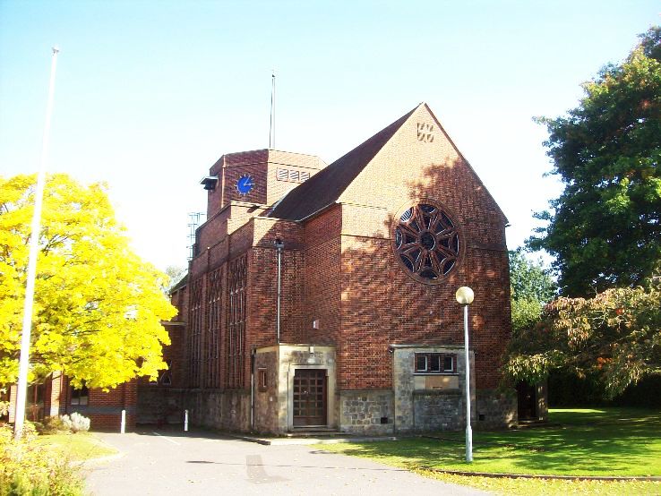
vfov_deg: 39.7
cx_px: 330
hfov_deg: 51.3
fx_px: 688
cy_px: 248
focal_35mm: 36
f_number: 2.7
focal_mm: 6
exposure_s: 1/411
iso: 80
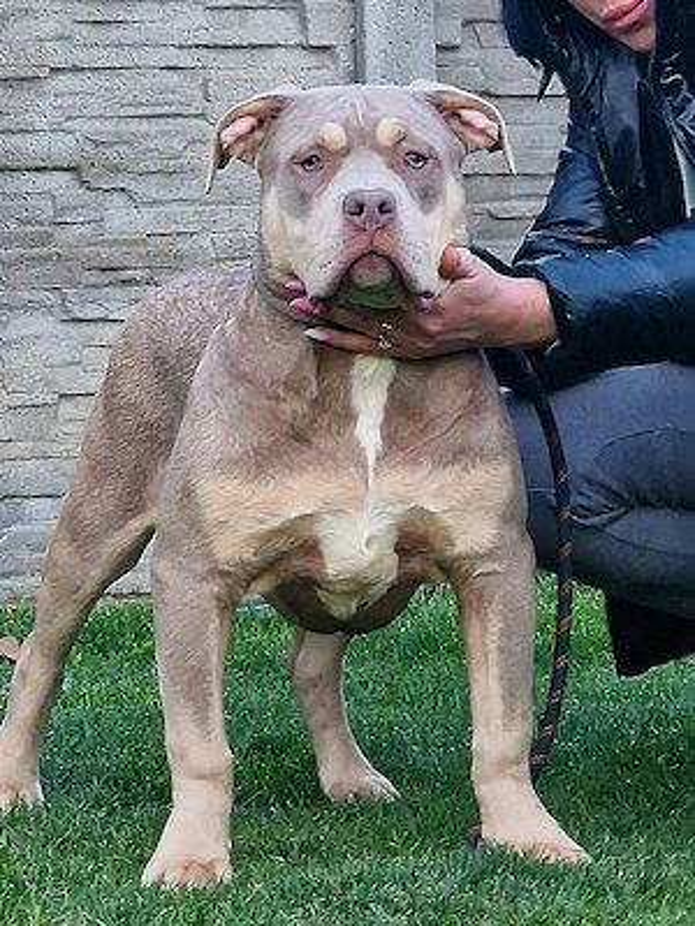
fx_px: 1847
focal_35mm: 69
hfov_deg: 21.3
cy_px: 463
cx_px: 348
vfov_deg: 28.2
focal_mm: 7.9
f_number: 2.4
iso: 100
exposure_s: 1/50
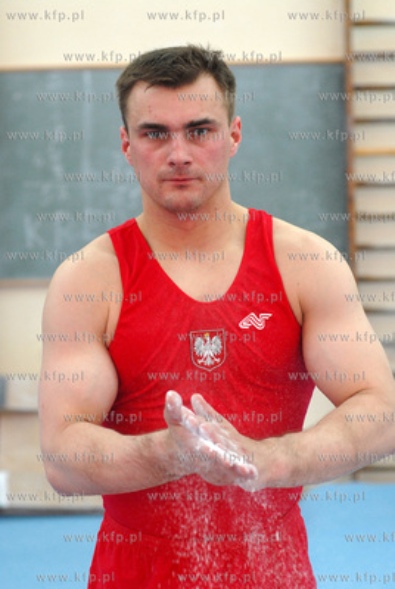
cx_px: 198
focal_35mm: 75
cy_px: 294
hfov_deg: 18.2
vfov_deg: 27.0
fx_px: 1230
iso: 400
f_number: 2.8
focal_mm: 50
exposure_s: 1/100
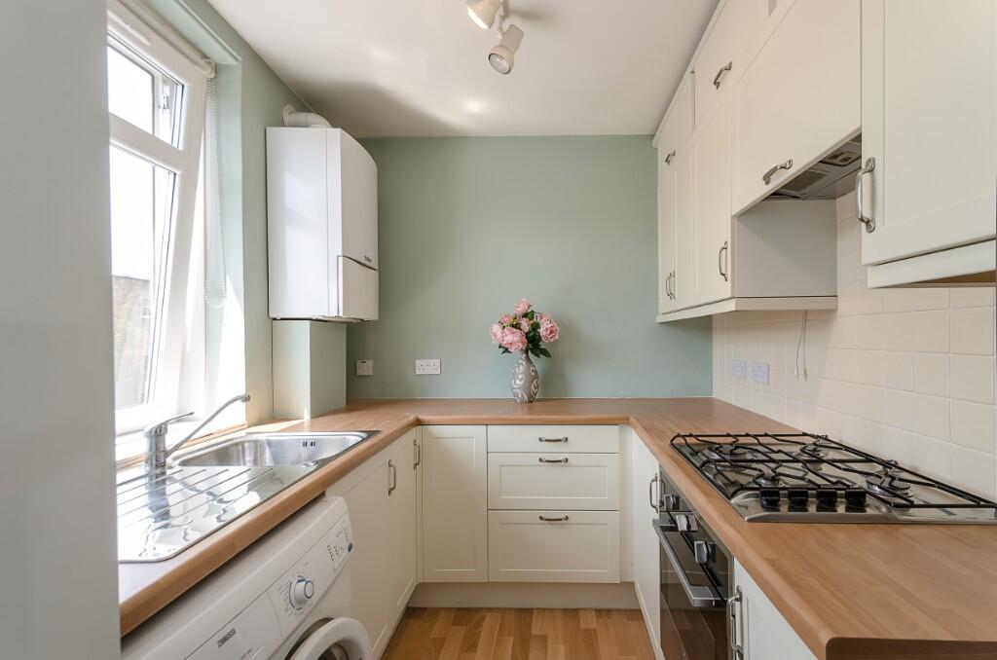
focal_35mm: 15
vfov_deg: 77.1
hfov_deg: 100.5
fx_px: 415
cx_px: 498
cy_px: 330
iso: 100
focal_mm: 10
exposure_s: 1/10
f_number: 9
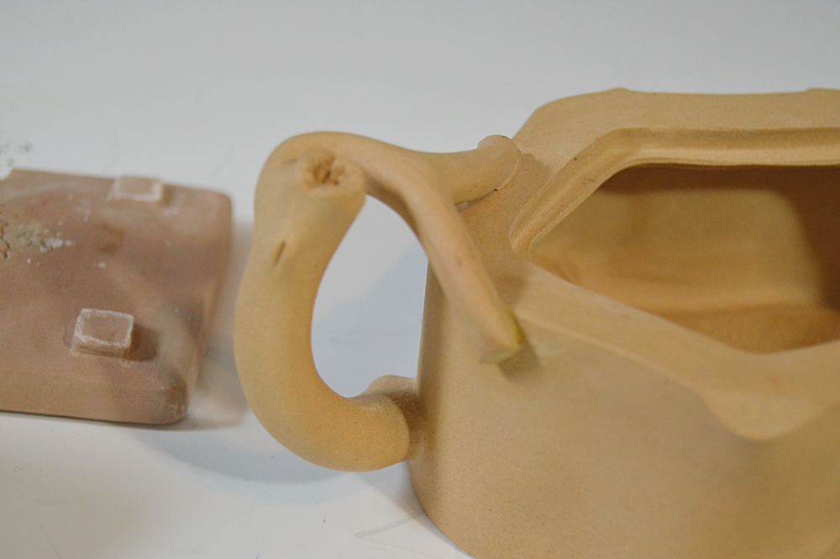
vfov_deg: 16.5
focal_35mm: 82
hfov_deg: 24.6
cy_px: 280
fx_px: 1923
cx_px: 420
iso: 1000
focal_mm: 55
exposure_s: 1/60
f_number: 5.6
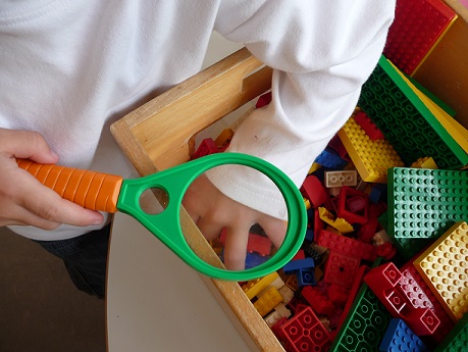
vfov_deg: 49.8
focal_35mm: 28
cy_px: 176
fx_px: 379
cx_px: 234
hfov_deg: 63.4
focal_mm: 4.7
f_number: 3.3
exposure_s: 1/30
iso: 100
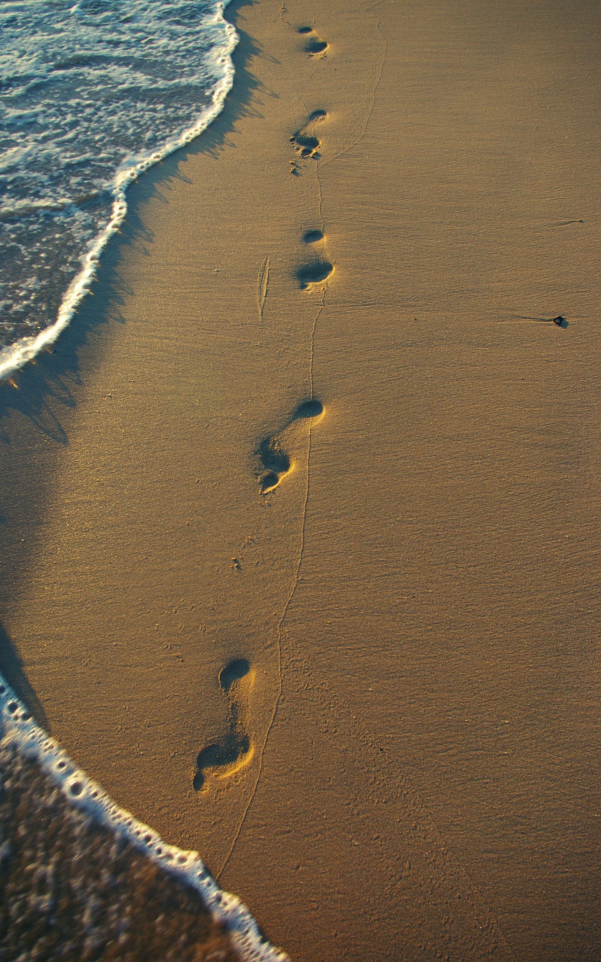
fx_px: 734
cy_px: 481
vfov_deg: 66.5
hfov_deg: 44.5
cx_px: 281
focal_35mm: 28
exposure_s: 1/100
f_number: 5.6
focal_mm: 18
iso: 200
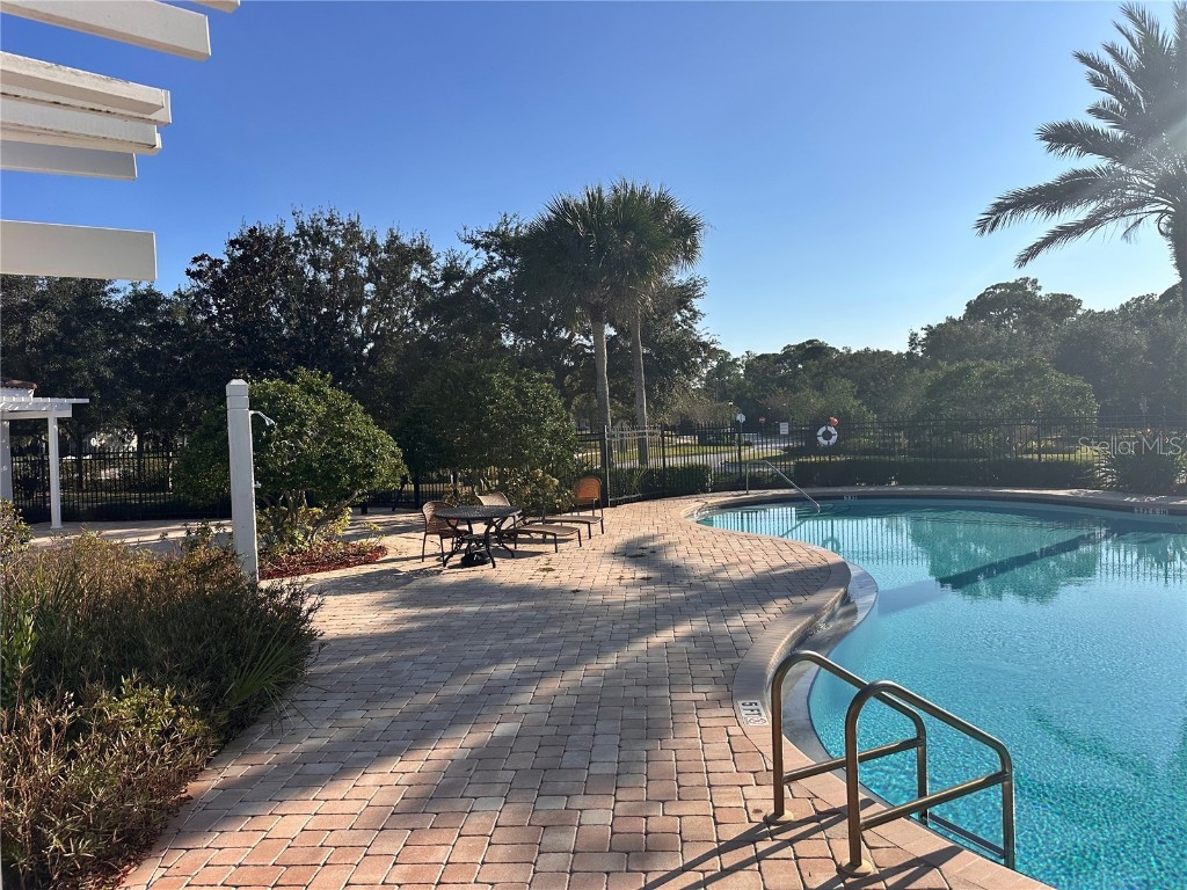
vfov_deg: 56.8
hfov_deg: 71.6
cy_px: 445
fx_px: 823
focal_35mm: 24
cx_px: 594
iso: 80
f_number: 1.78
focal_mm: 6.86
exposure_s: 1/7042
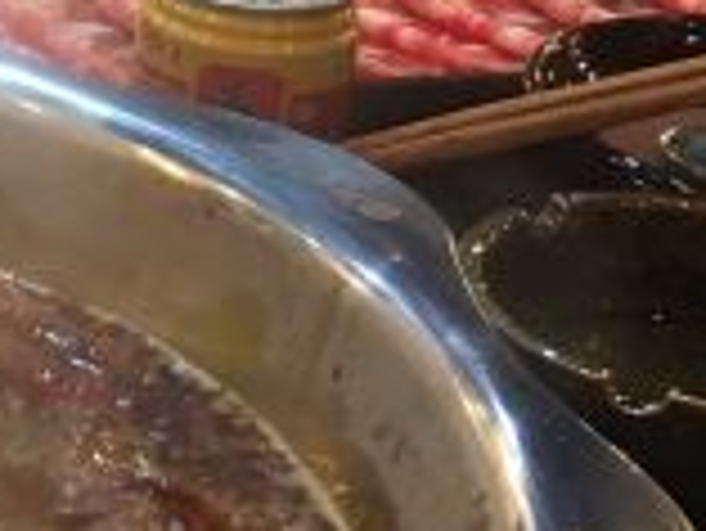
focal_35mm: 129
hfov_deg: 14.1
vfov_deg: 11.5
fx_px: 2633
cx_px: -400
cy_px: 254
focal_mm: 4.15
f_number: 2.2
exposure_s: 1/8
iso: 100
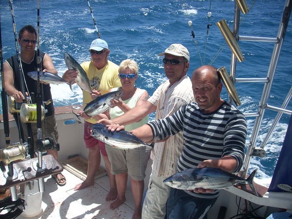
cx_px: 146
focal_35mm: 37
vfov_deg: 38.6
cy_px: 110
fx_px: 312
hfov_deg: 50.2
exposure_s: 1/285
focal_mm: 6.2
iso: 64
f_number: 5.6
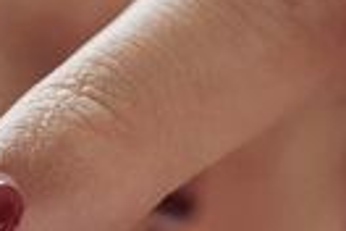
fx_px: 3181
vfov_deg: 4.2
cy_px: 119
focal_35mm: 331
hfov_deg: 6.1
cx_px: -249
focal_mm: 60
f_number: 5.6
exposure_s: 1/250
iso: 800
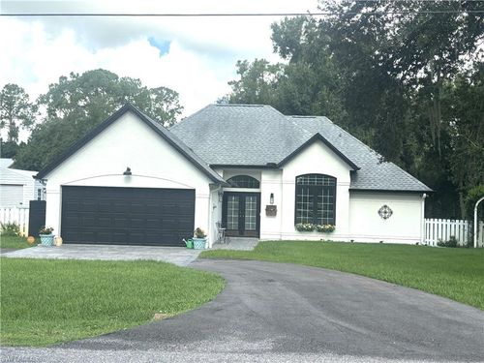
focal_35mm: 49
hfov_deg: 38.9
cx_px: 242
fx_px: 685
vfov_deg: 29.7
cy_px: 182
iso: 50
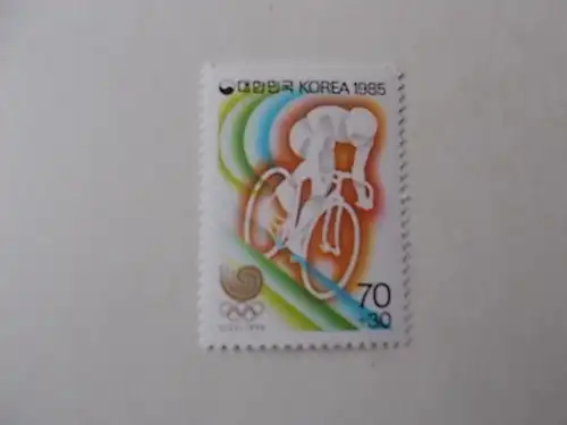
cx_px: 284
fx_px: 426
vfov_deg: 53.1
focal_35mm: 26
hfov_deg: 67.3
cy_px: 212
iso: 125
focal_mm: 4.6
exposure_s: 1/25
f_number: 3.2
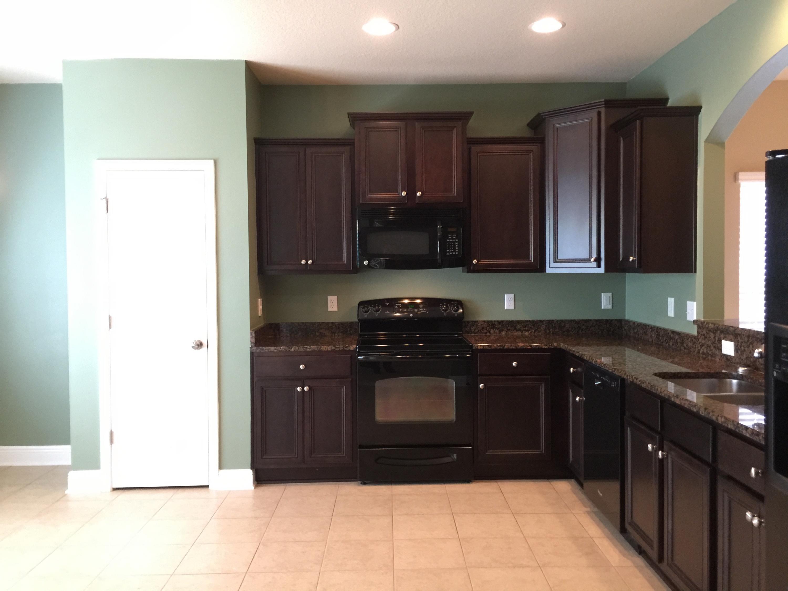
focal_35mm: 29
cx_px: 394
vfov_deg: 48.2
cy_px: 296
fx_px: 660
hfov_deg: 61.7
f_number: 2.2
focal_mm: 4.15
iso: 125
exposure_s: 1/15
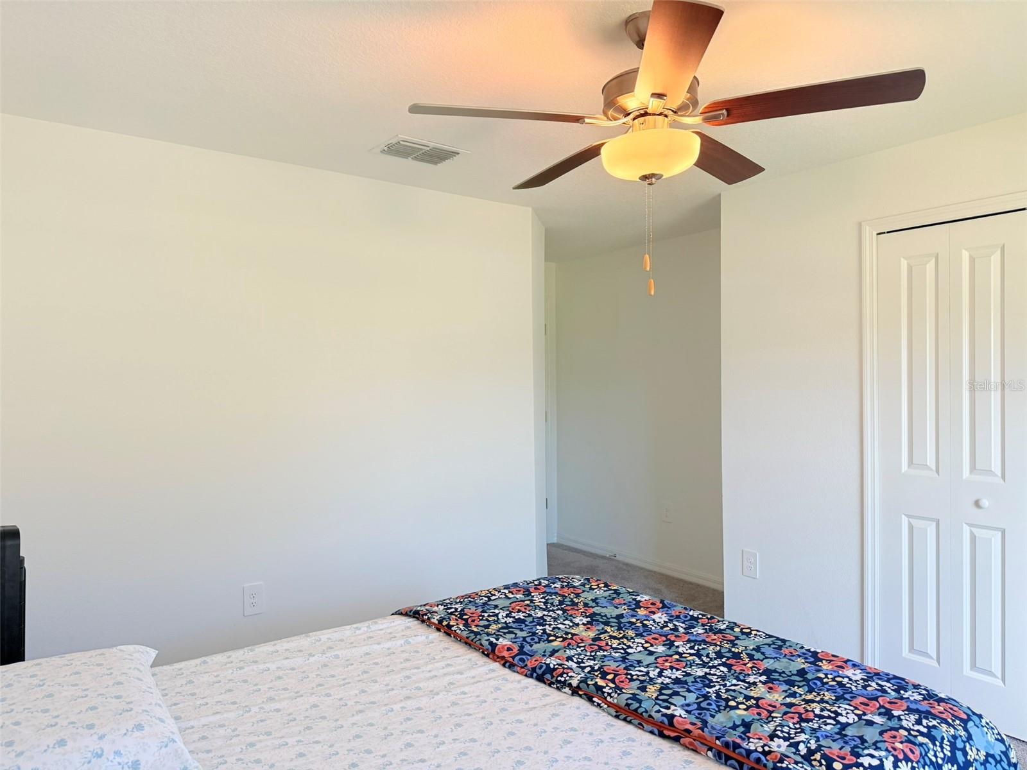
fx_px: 712
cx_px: 514
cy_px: 385
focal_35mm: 24
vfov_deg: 56.8
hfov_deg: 71.6
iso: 160
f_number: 1.78
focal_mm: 6.76
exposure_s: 1/232
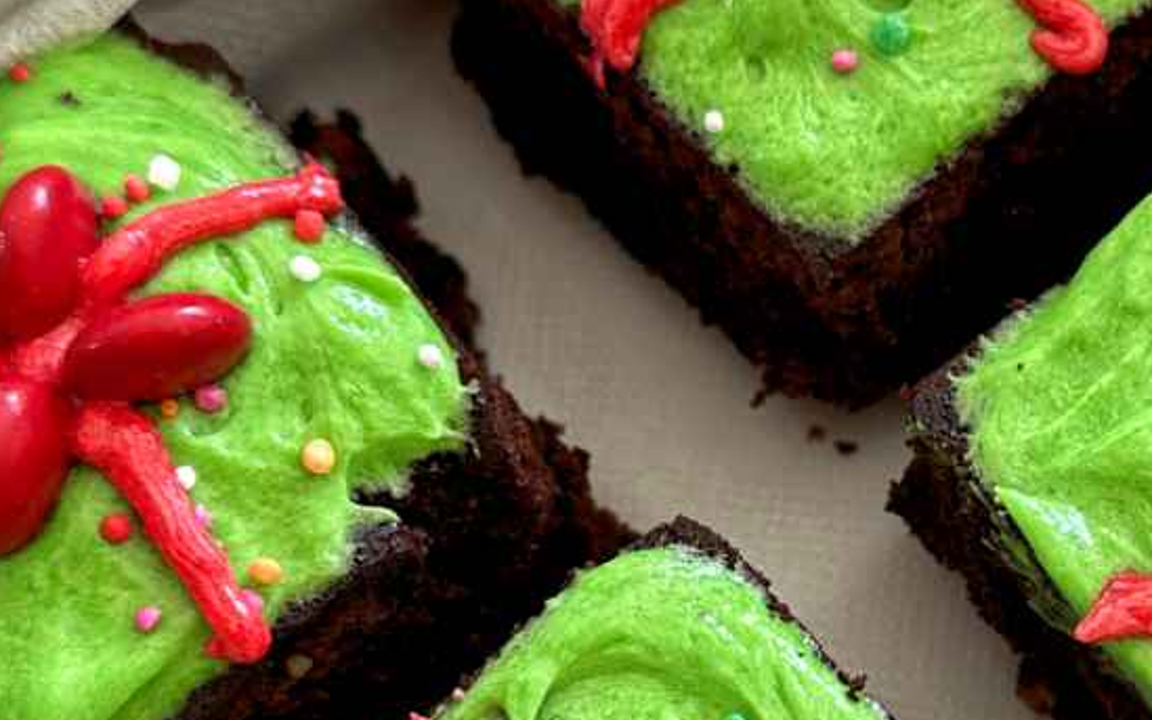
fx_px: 2794
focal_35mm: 89
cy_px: 600
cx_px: 900
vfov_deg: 14.6
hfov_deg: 23.0
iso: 125
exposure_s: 1/121
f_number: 1.8
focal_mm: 6.9
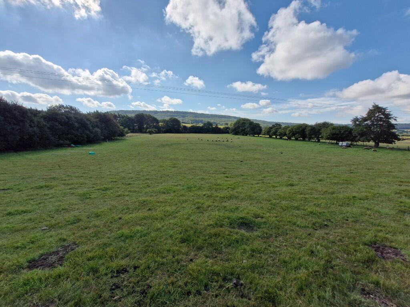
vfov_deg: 89.9
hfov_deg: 106.2
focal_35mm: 13
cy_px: 154
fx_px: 154
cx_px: 205
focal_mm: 1.74
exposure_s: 1/1692
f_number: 2.2
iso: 50
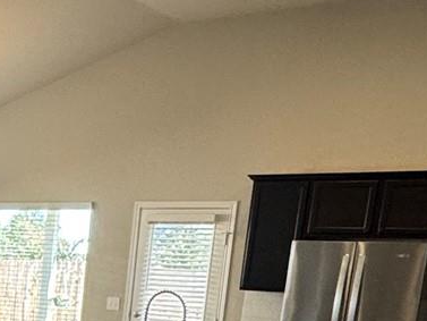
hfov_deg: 21.8
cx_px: -193
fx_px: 938
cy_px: 454
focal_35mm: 76
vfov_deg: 17.7
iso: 200
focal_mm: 2.22
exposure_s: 1/120
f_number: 2.2
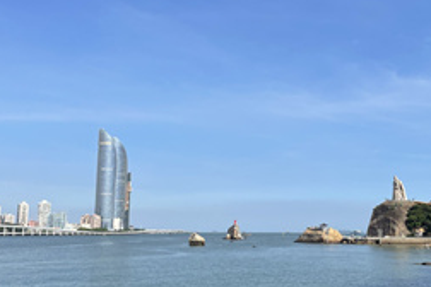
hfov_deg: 45.3
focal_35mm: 43
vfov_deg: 31.2
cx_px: 251
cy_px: 162
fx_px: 515
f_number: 1.6
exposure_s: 1/4132
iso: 32
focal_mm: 4.2
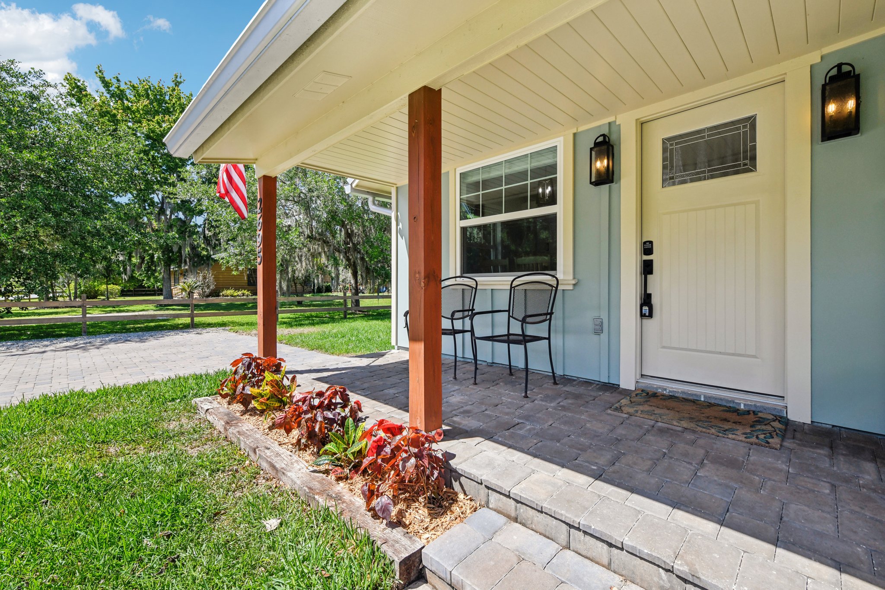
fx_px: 393
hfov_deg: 96.7
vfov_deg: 73.7
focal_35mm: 16
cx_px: 442
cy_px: 295
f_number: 8
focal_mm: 16
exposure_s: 1/400
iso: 400
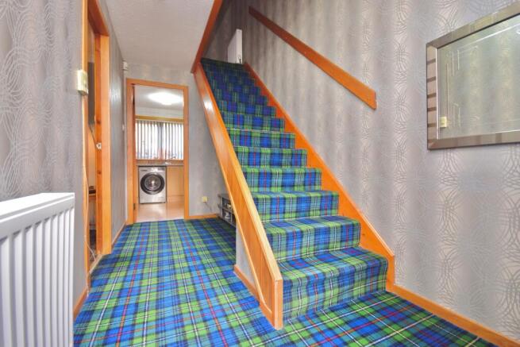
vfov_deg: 77.4
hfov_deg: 100.4
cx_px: 260
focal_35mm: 15
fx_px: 217
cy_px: 174
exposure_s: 1/40
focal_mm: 10
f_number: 5
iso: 800
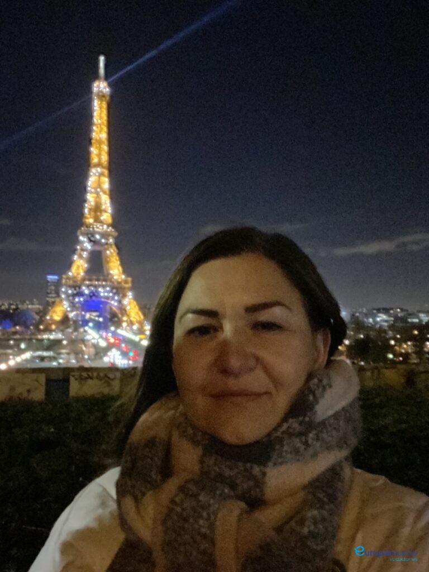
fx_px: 496
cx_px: 214
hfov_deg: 46.8
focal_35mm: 30
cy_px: 286
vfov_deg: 60.0
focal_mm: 2.71
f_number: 2.2
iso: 2000
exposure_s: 1/17
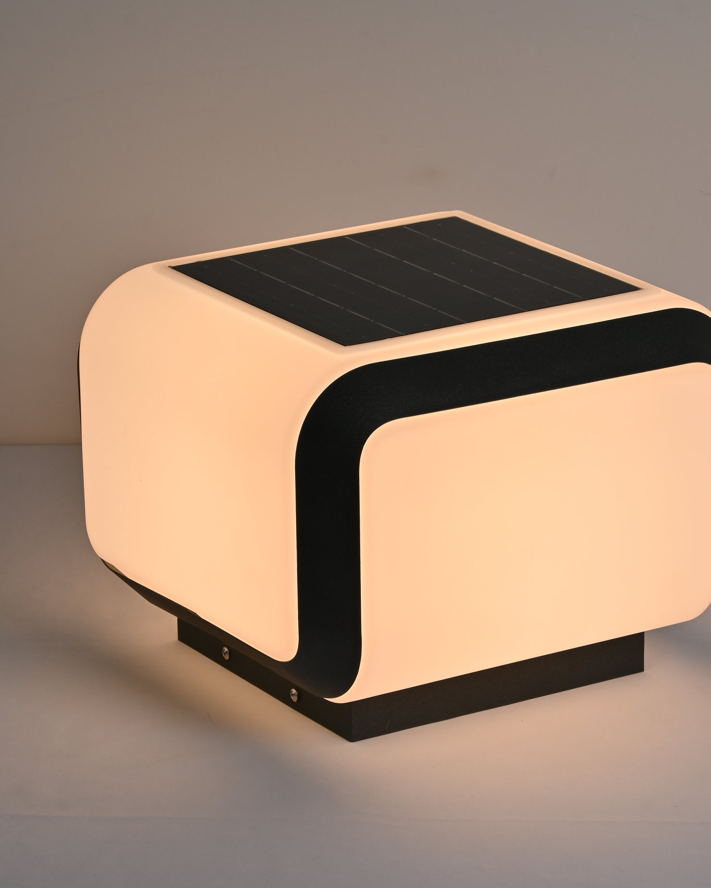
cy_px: 444
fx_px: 4174
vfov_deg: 12.2
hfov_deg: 9.7
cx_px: 392
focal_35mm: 159
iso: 100
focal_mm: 75
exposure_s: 1
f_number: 14
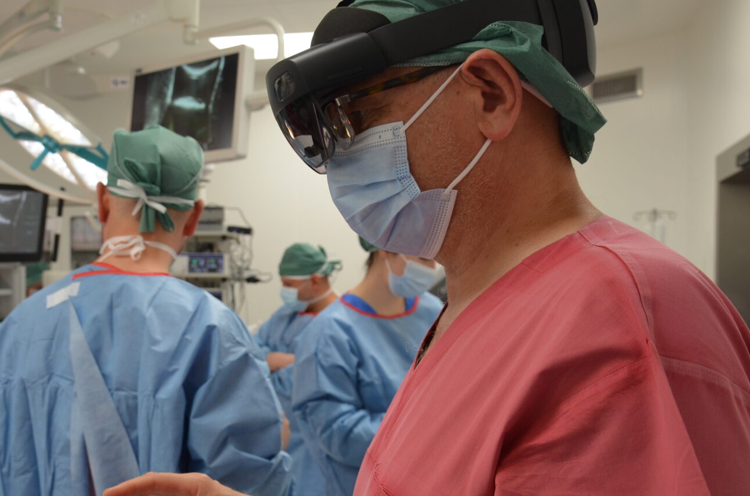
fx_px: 972
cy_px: 302
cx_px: 334
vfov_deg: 28.6
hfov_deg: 42.1
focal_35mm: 47
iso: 400
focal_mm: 21
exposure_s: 1/80
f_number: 4.5
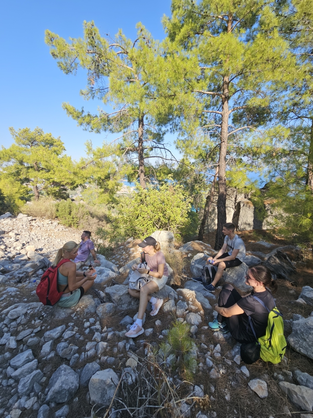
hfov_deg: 89.9
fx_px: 157
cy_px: 209
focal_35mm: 13
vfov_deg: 106.2
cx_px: 156
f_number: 2.2
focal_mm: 2.2
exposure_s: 1/955
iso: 50
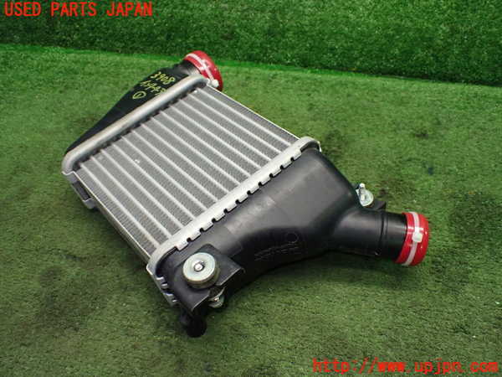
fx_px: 435
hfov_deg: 60.0
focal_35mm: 30
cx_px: 251
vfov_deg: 46.8
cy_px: 188
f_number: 2.3
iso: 640
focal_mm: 5.4
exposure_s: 1/125
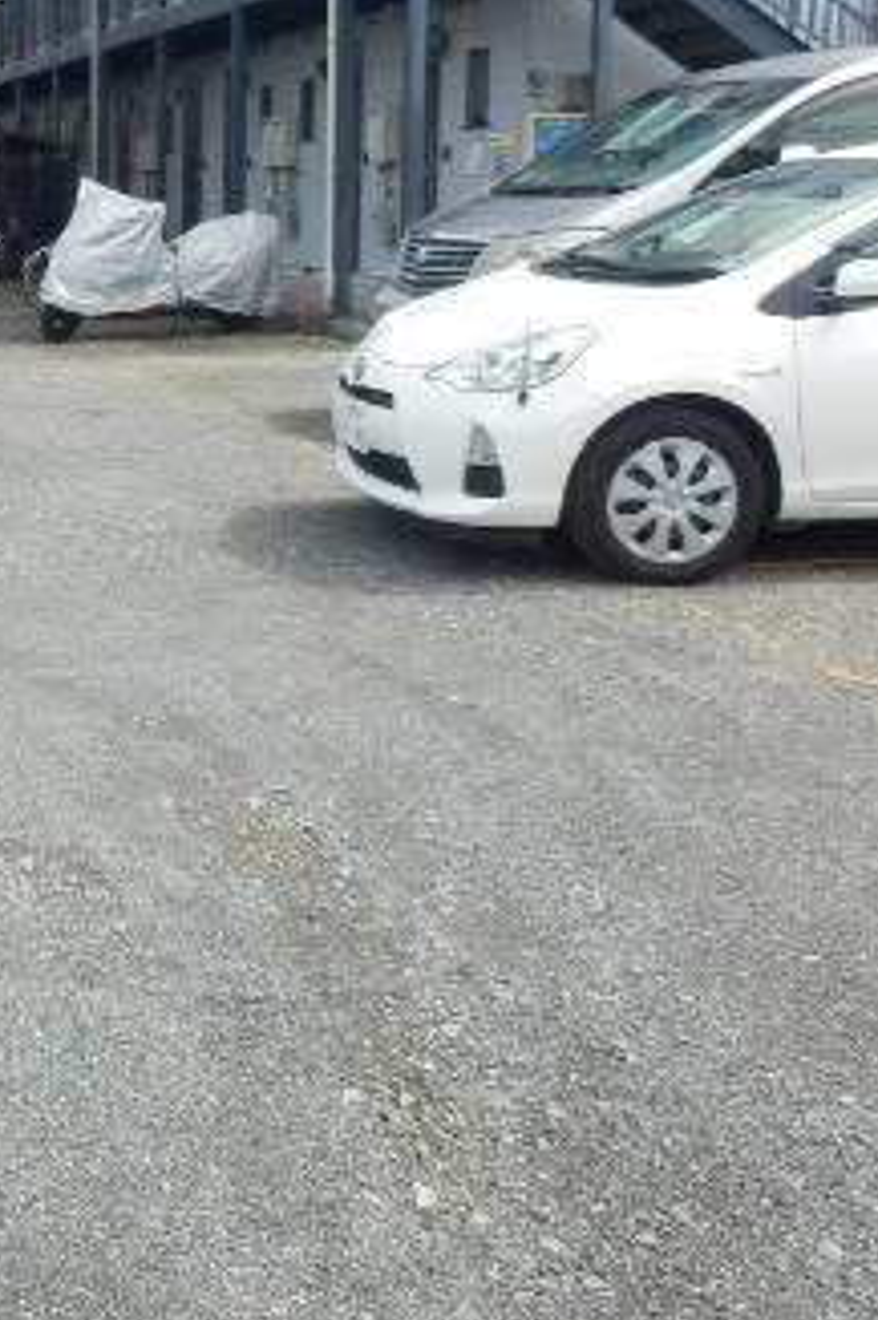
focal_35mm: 49
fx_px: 1794
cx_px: -287
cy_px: 445
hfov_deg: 23.9
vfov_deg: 39.9
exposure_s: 1/500
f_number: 3
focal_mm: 4.2
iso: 80
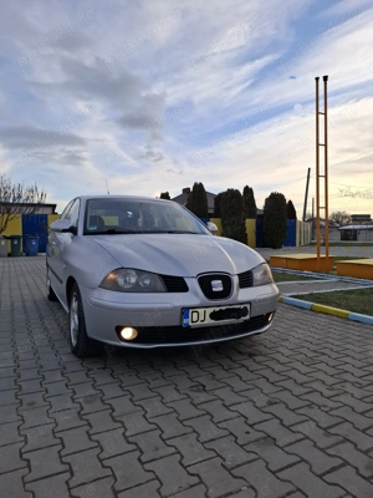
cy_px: 249
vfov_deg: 73.9
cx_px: 186
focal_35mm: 23
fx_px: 330
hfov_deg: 58.9
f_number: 1.8
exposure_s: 1/833
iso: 50
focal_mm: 5.54
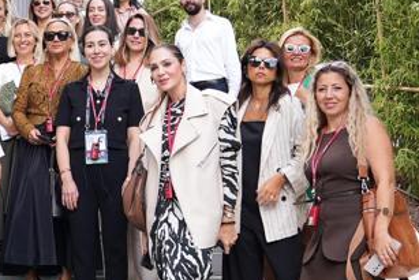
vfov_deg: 18.9
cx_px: 53
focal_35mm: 72
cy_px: 142
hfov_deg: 27.2
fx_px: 838
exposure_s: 1/100
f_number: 2.8
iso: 80
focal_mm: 24
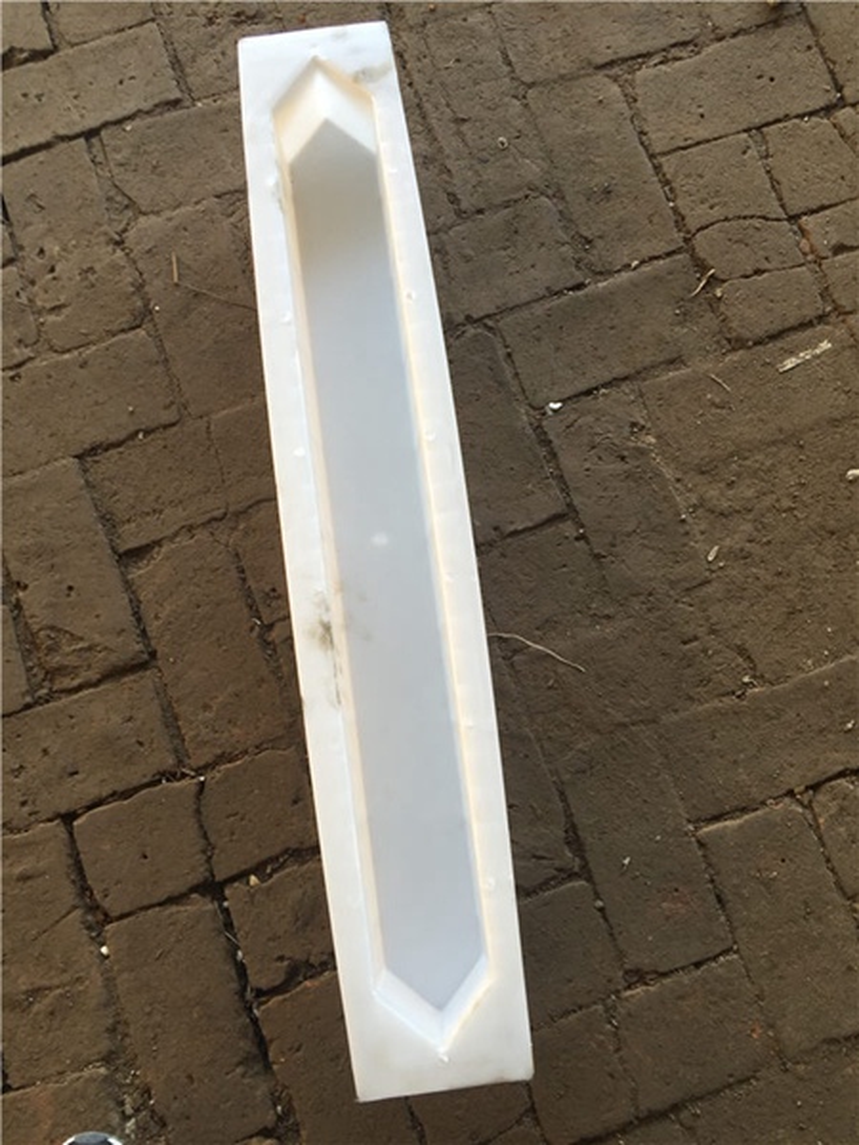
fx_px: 960
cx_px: 430
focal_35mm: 29
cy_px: 572
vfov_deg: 61.7
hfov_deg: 48.2
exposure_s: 1/100
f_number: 2.2
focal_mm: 4.15
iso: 32
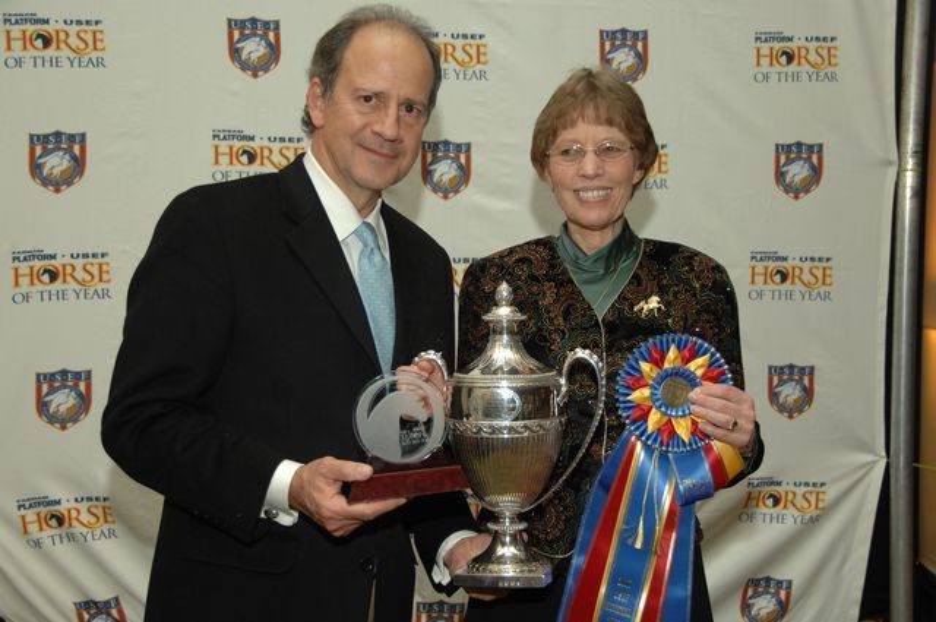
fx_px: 1363
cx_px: 468
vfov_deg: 25.7
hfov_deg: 37.9
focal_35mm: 52
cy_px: 311
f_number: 4.2
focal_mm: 35
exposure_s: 1/125
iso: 400
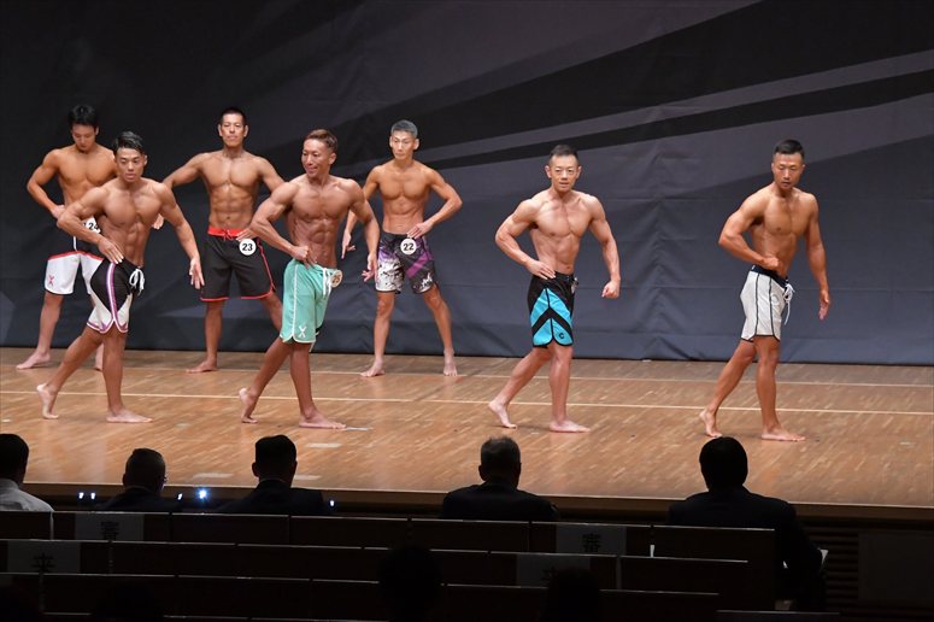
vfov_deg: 8.7
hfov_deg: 13.1
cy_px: 311
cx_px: 467
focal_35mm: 157
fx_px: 4071
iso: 6400
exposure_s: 1/400
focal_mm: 105
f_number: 5.6
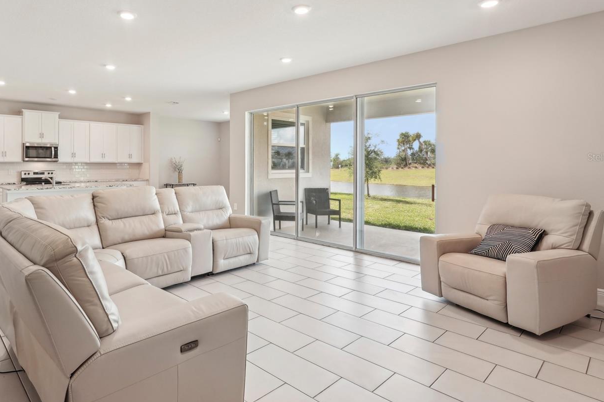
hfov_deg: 80.1
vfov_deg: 58.9
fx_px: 352
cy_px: 157
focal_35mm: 21
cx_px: 235
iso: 400
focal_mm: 16
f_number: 8
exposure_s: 1/30
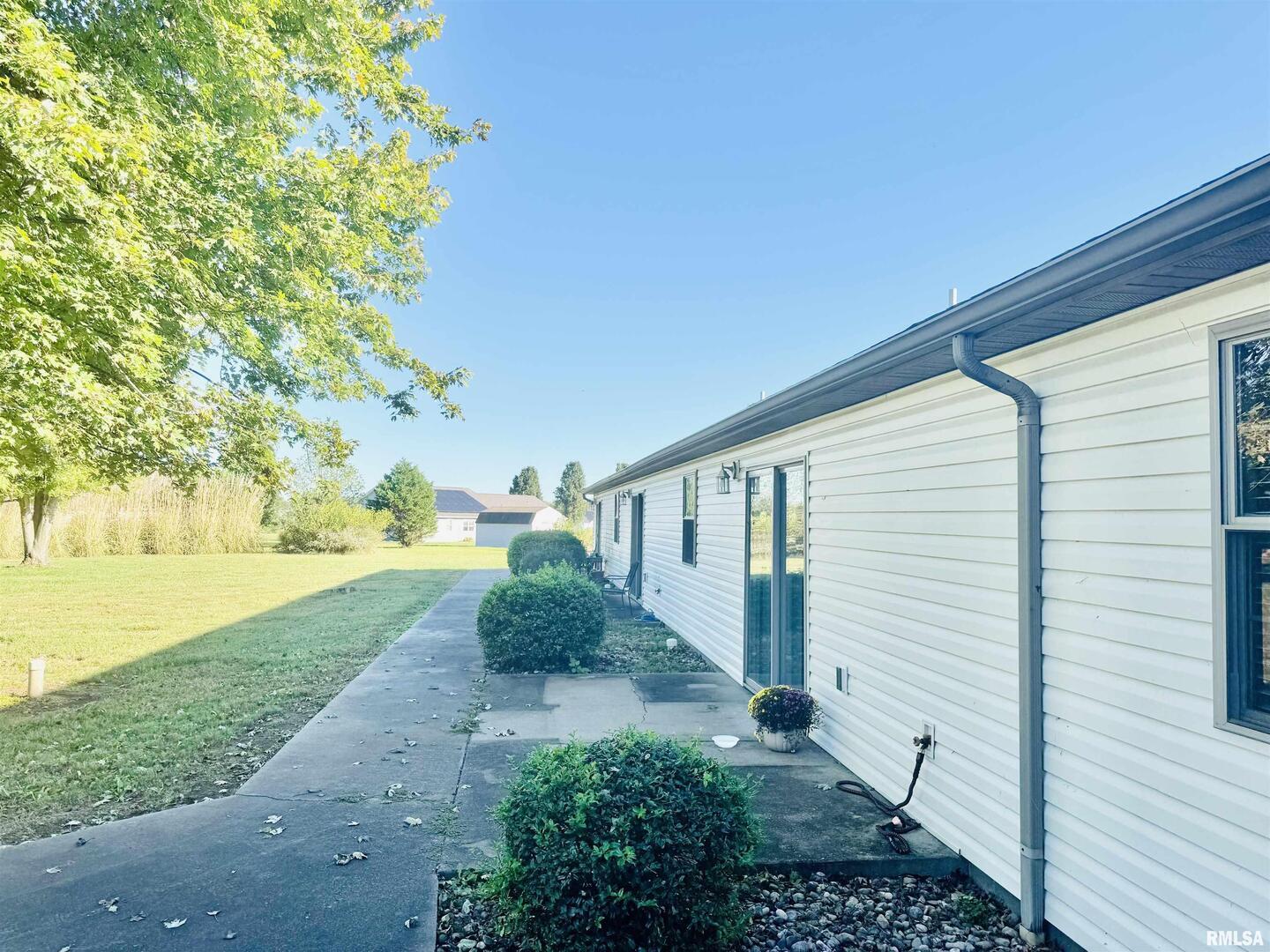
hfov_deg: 71.6
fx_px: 881
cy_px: 476
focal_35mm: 24
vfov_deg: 56.8
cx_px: 635
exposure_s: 1/2041
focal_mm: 6.76
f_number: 1.78
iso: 80
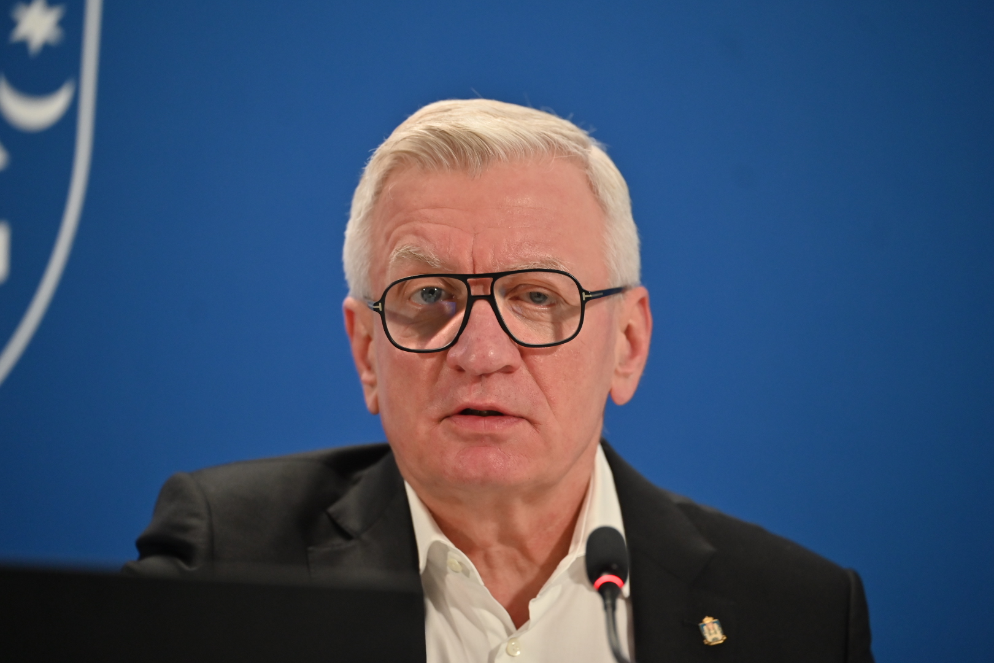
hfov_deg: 13.2
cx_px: 497
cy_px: 332
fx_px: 4279
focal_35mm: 155
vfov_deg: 8.9
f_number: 2.8
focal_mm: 155
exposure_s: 1/250
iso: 1800
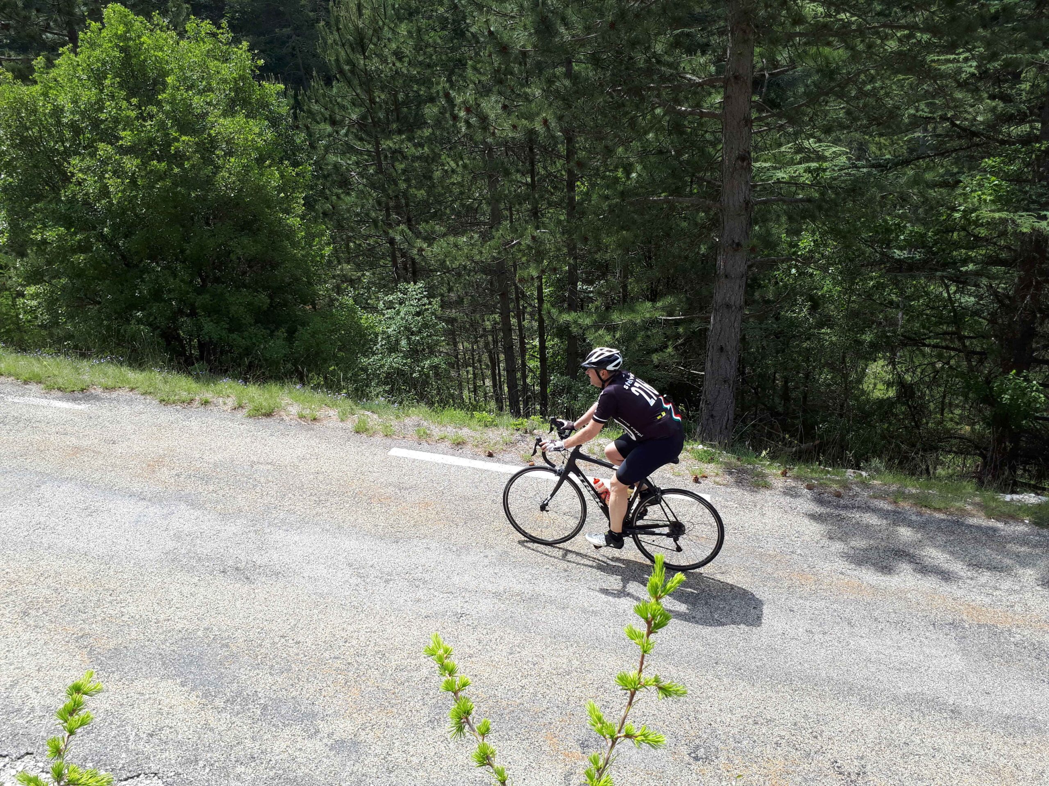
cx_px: 524
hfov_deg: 65.3
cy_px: 393
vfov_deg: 51.4
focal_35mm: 27
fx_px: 818
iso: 40
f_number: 1.9
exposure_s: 1/626
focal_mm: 3.6
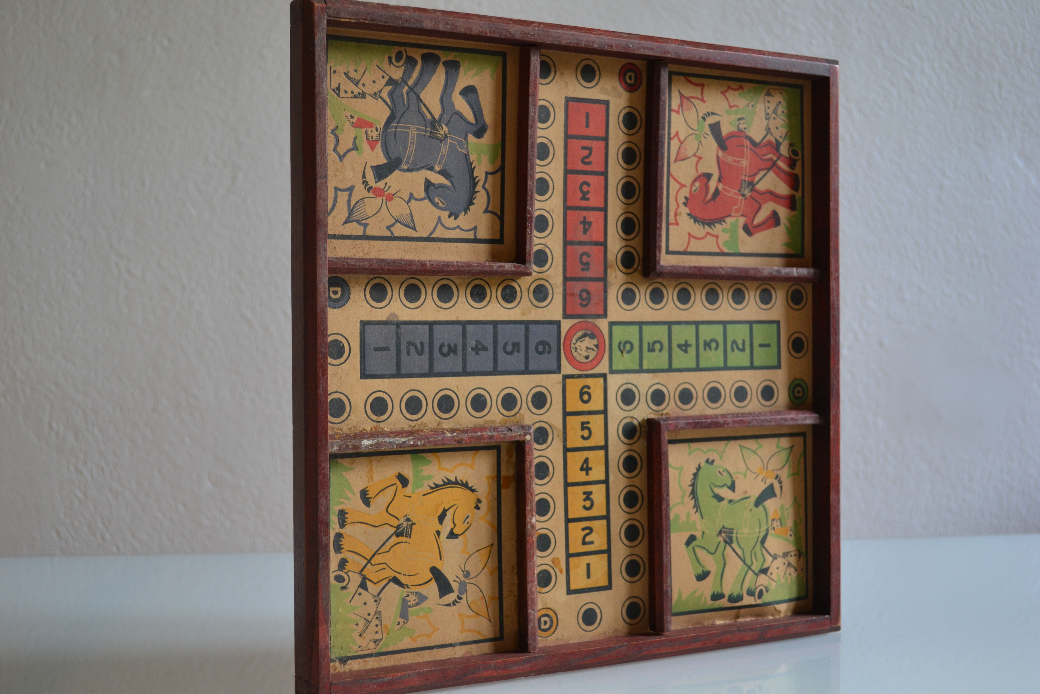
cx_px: 520
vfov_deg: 28.1
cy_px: 347
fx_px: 1387
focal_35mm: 48
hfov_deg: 41.1
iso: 400
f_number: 4.8
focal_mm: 32
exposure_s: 1/25
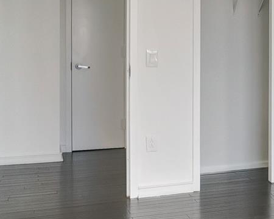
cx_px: 434
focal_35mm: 64
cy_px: 59
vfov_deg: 23.6
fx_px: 519
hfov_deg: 22.8
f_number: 9
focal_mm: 10
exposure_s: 1/125
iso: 800
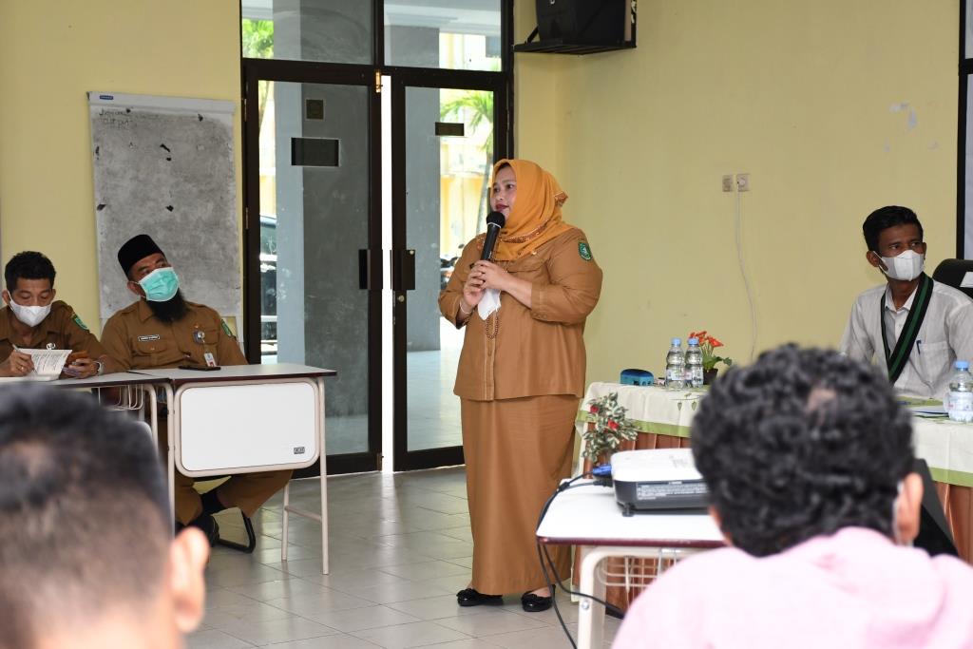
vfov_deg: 20.3
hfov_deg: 30.1
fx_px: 1811
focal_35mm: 67
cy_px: 324
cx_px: 486
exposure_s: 1/200
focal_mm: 45
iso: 1250
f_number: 5.6
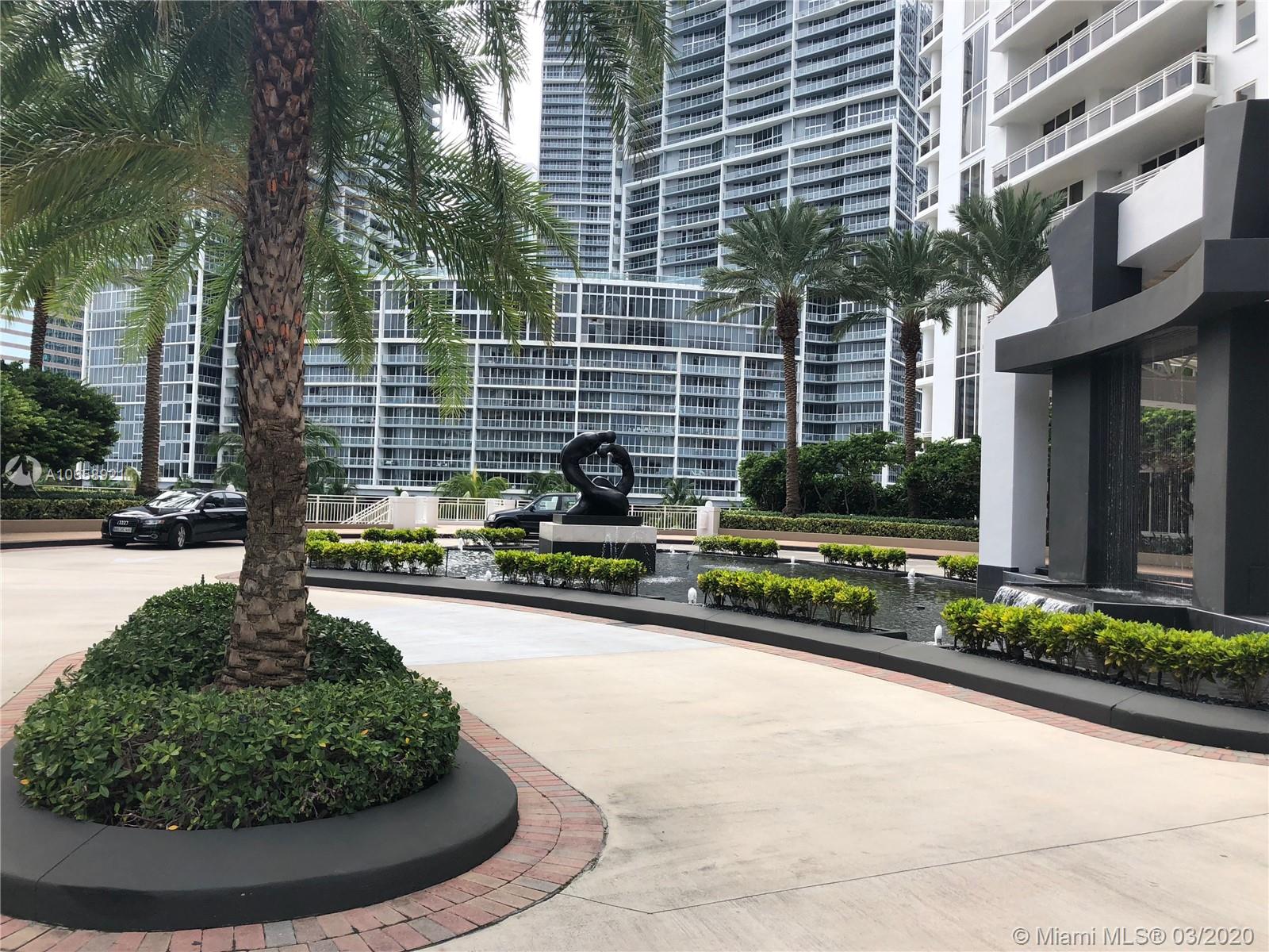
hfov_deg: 63.4
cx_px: 634
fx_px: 1026
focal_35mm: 28
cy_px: 476
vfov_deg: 49.7
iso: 20
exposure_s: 1/796
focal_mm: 4
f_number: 1.8
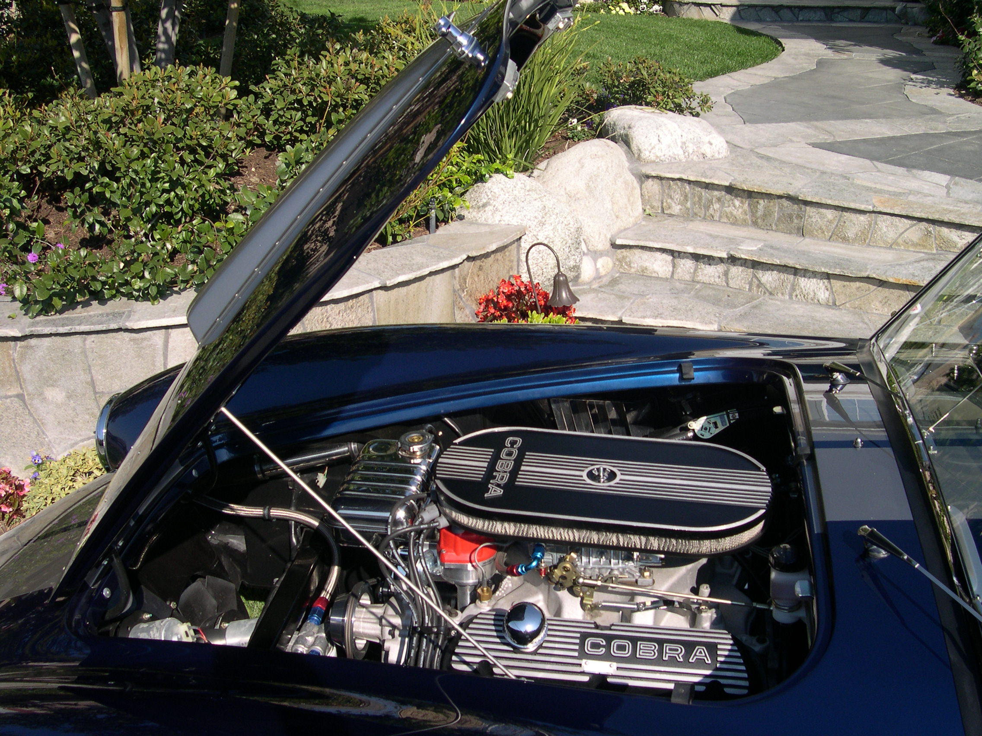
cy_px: 368
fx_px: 1078
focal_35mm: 38
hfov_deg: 49.0
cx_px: 491
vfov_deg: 37.7
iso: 100
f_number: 7.6
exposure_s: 1/161
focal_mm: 8
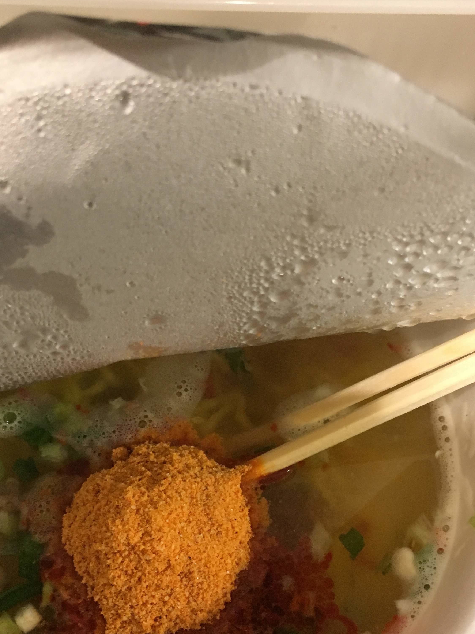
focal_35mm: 39
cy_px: 380
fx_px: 713
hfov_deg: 36.7
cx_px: 194
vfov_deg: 47.6
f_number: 2.2
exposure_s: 1/17
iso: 200
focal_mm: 4.15
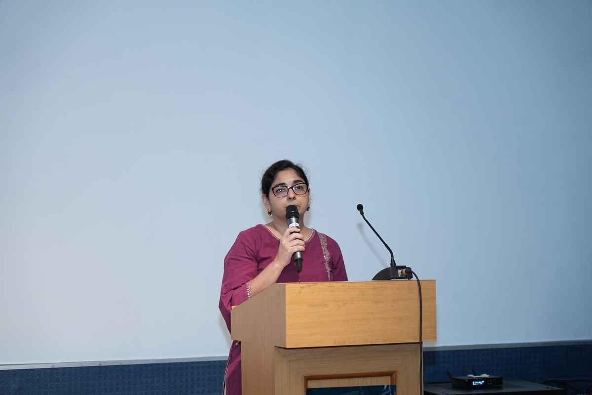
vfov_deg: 16.1
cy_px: 198
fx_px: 1398
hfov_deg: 23.9
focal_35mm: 85
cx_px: 296
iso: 2000
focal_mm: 85
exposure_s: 1/160
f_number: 4
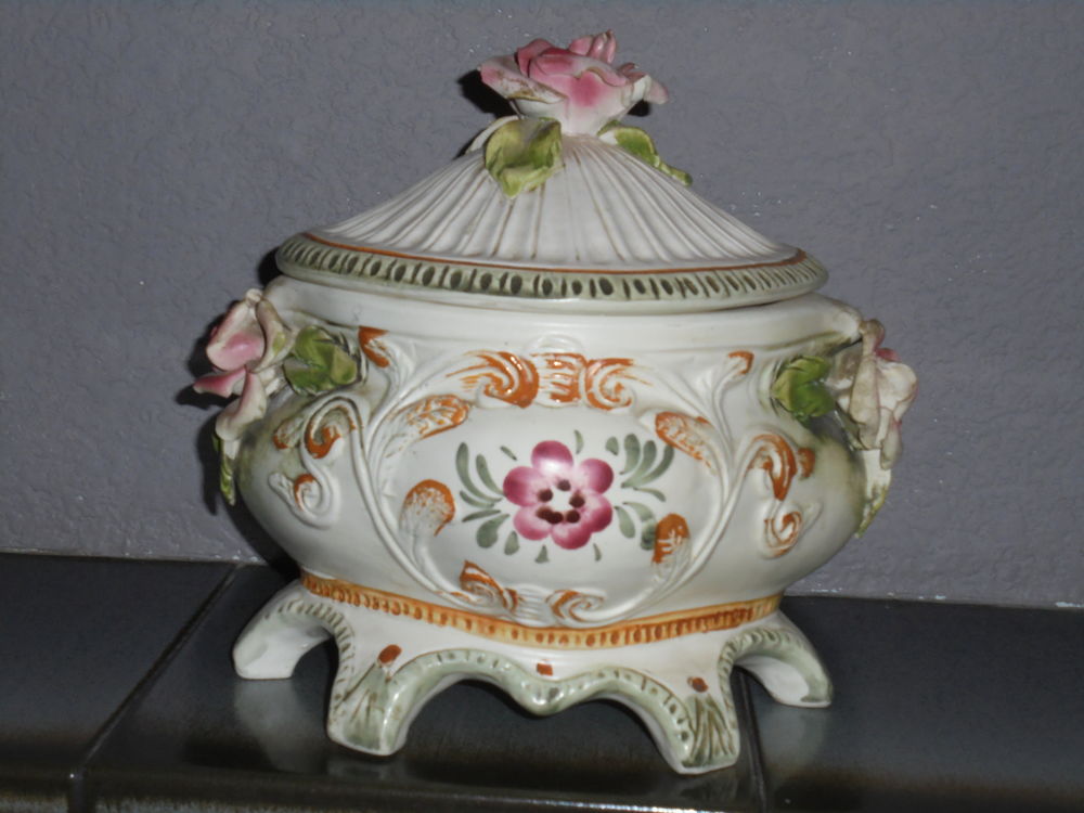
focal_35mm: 56
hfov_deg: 34.3
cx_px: 542
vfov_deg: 26.1
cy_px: 406
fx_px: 1754
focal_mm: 10.1
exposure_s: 1/60
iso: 200
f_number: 5.2
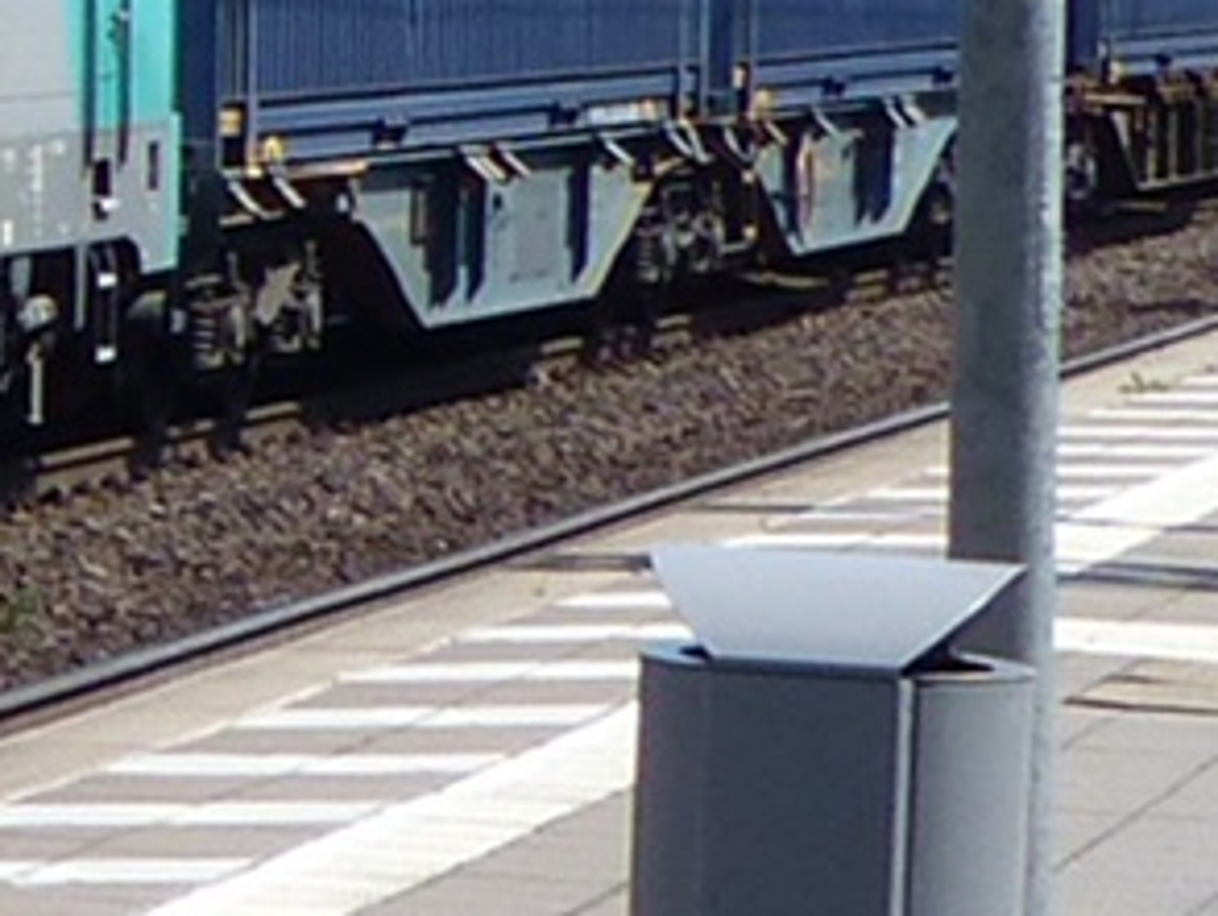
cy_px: -203
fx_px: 5458
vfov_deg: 9.5
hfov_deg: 12.5
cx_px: -199
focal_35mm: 155
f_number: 4
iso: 100
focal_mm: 6.8
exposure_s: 1/800
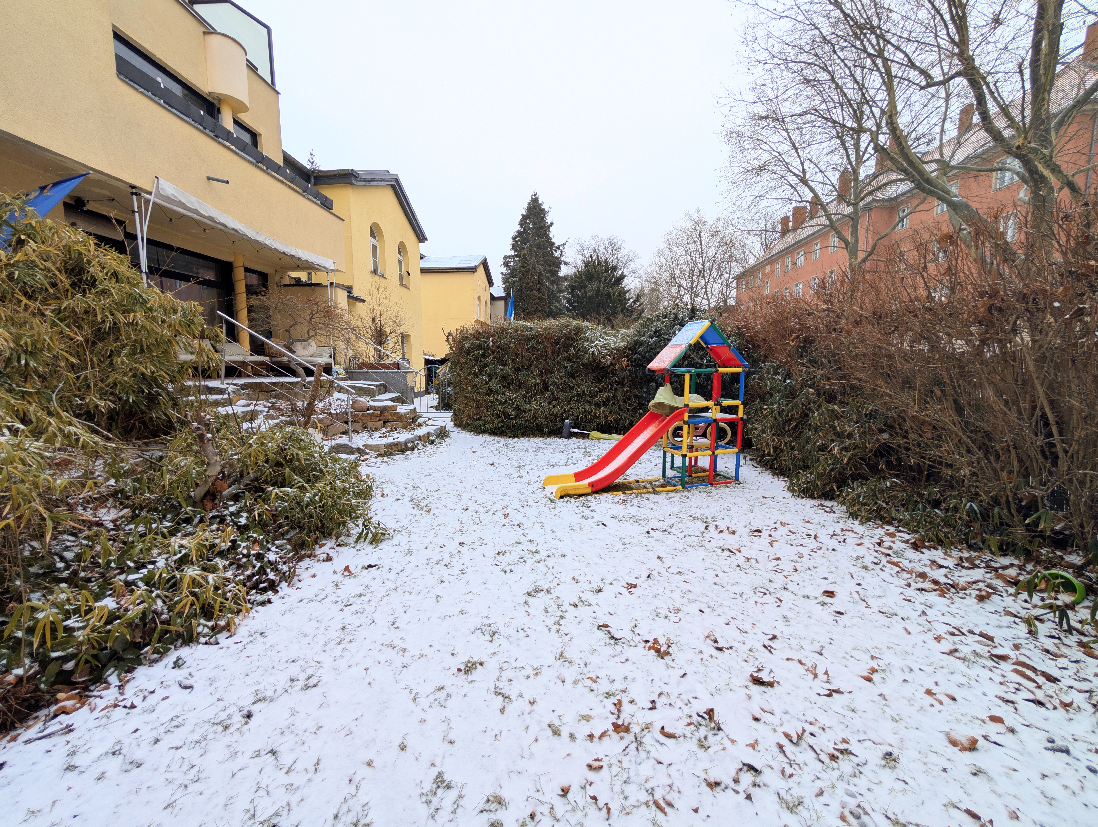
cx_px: 549
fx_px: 381
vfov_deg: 94.6
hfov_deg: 110.5
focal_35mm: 12
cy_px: 414
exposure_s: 1/598
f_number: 1.7
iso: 53
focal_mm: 2.02
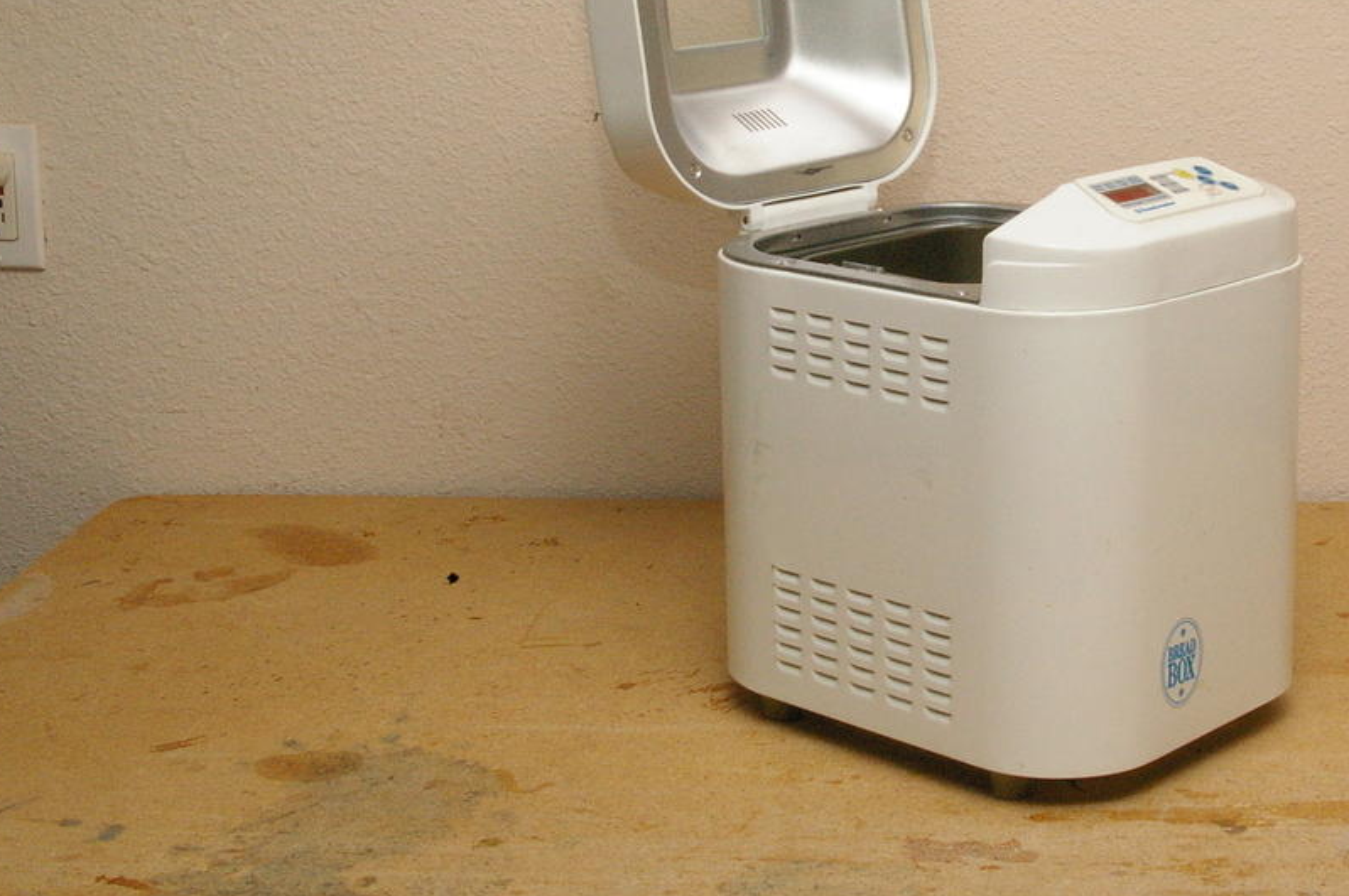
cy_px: 264
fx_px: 2283
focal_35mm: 61
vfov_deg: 22.1
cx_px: 949
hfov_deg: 32.5
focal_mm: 26
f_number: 22
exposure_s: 1/180
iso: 1600
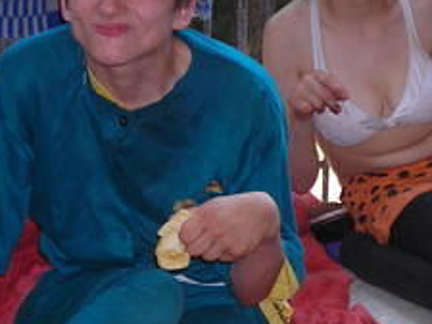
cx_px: 372
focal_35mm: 108
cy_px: 207
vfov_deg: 13.7
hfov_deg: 18.0
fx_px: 1349
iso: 77
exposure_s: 1/60.1
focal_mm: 6.3
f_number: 3.2
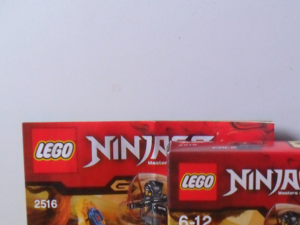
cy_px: 207
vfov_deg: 20.5
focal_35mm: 70
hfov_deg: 27.0
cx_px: 257
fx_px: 607
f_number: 3
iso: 320
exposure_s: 1/15
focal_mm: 6.3
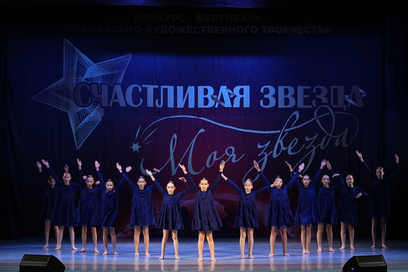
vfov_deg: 13.0
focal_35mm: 105
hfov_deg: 19.5
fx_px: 1190
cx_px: 204
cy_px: 136
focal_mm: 70
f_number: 2.8
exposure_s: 1/400
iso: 1250
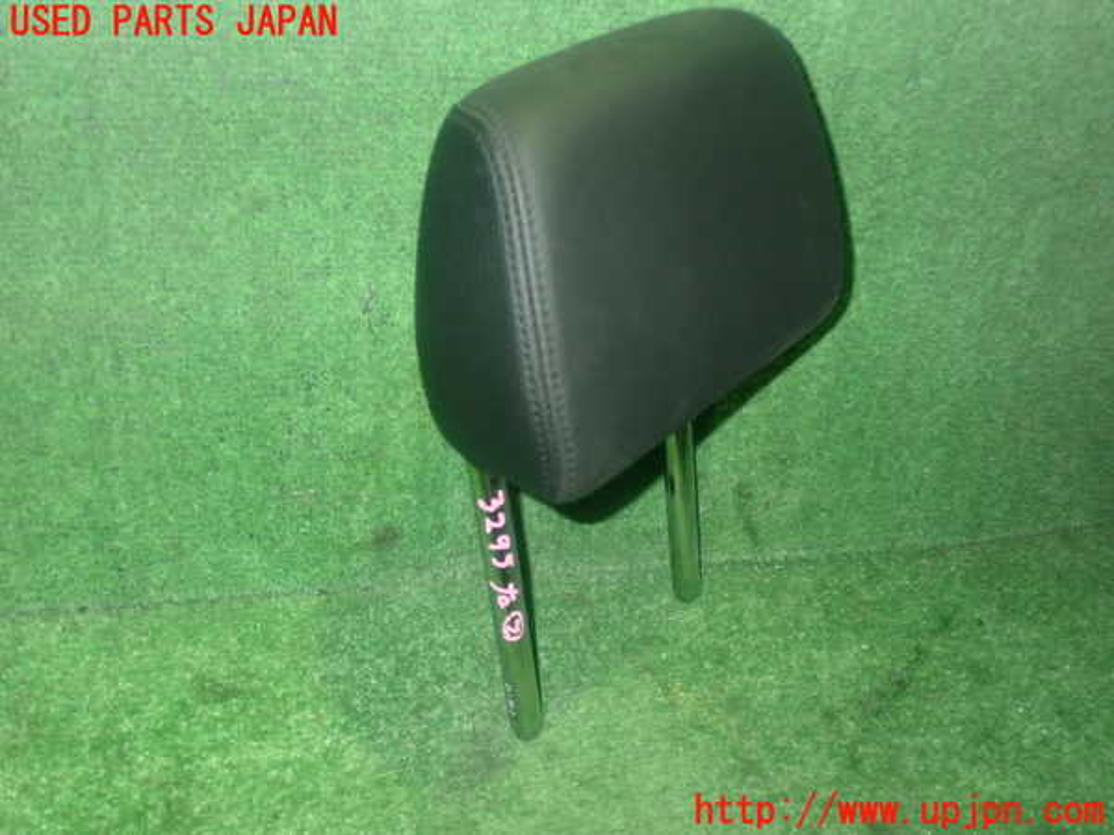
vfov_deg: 39.7
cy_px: 418
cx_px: 557
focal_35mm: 36
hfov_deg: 51.4
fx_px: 1159
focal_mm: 6.37
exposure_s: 1/40
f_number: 2.5
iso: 400
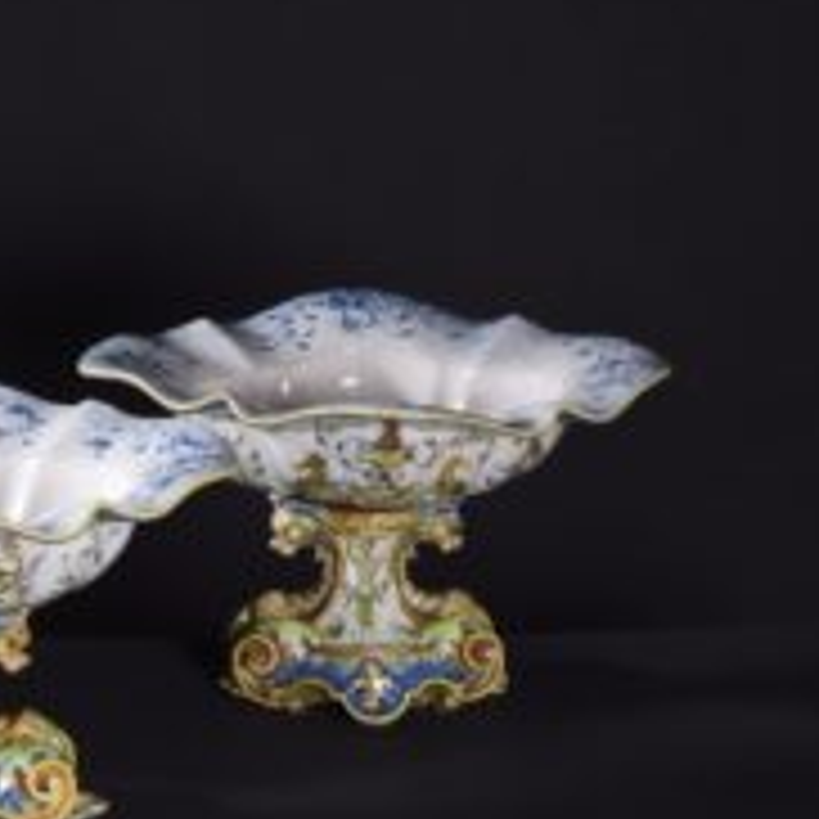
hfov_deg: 12.6
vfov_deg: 12.7
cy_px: 454
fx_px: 3667
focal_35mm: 137
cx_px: -4
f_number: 14
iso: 64
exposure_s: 1/125
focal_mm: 70
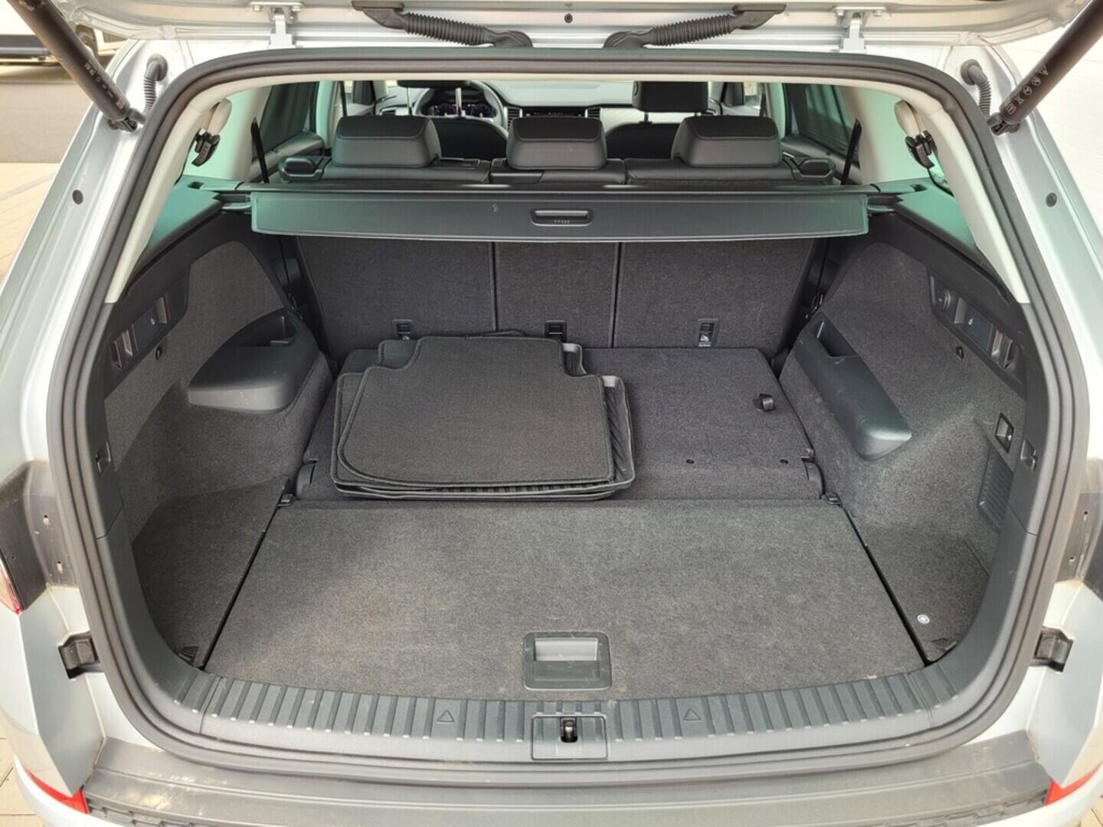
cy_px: 414
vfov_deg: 53.1
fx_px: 828
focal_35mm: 26
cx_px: 552
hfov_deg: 67.3
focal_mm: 5.4
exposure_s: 1/190
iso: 40
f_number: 1.8
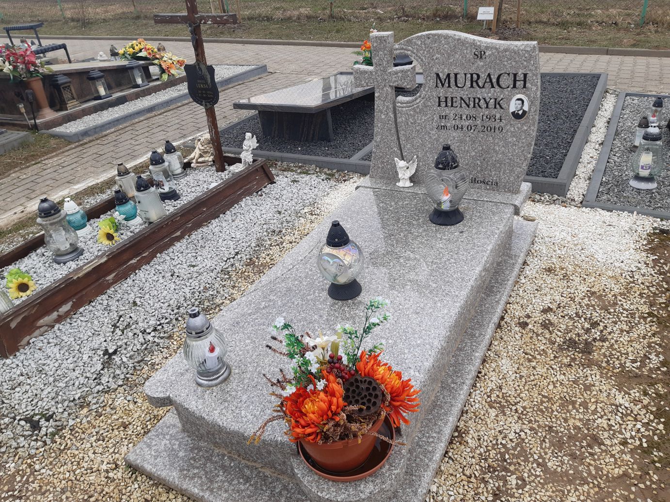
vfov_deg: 53.1
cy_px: 251
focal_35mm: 26
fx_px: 503
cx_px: 335
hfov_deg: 67.3
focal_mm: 3.92
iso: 40
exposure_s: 1/396
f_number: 1.7
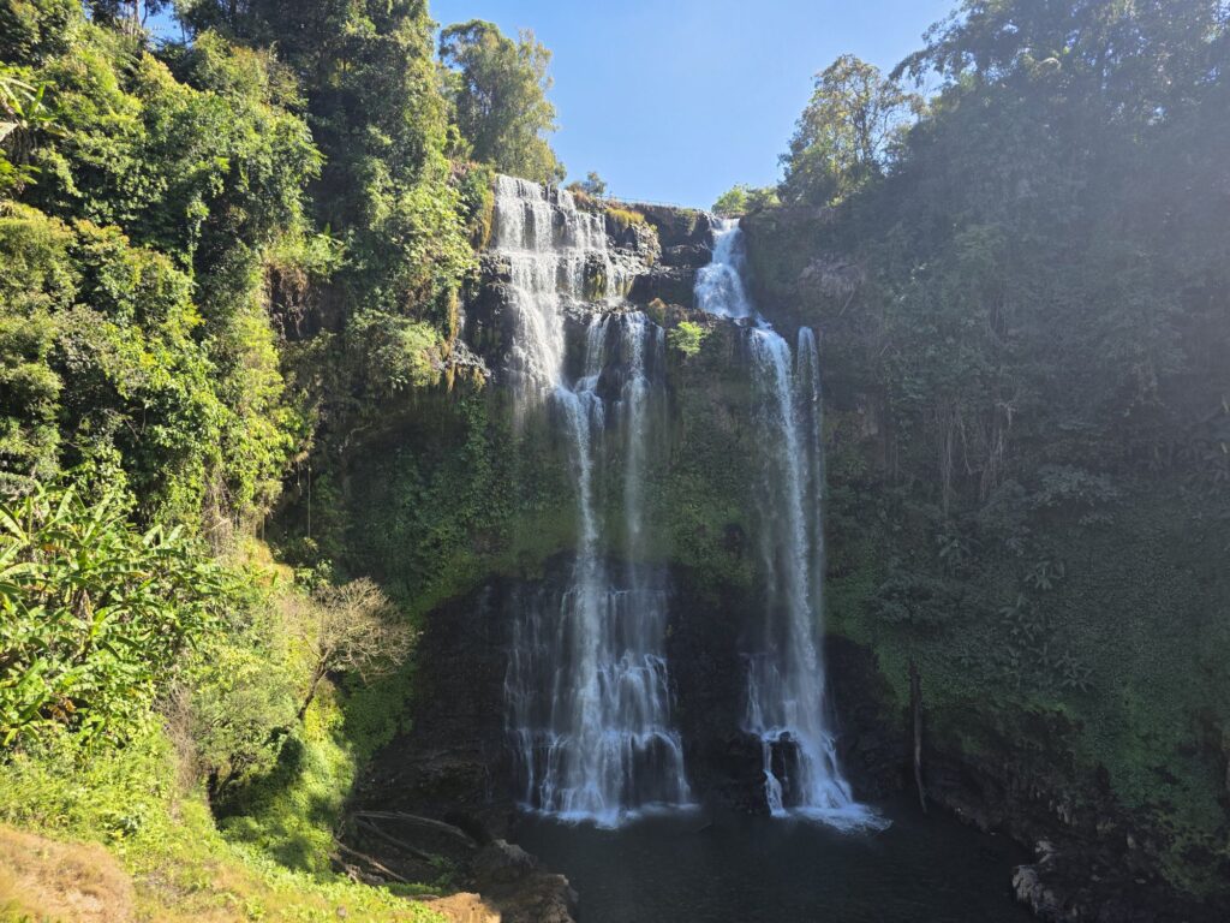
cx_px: 615
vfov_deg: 58.9
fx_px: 817
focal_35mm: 23
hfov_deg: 73.9
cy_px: 462
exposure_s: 1/2054
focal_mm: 6.3
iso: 80
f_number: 1.7
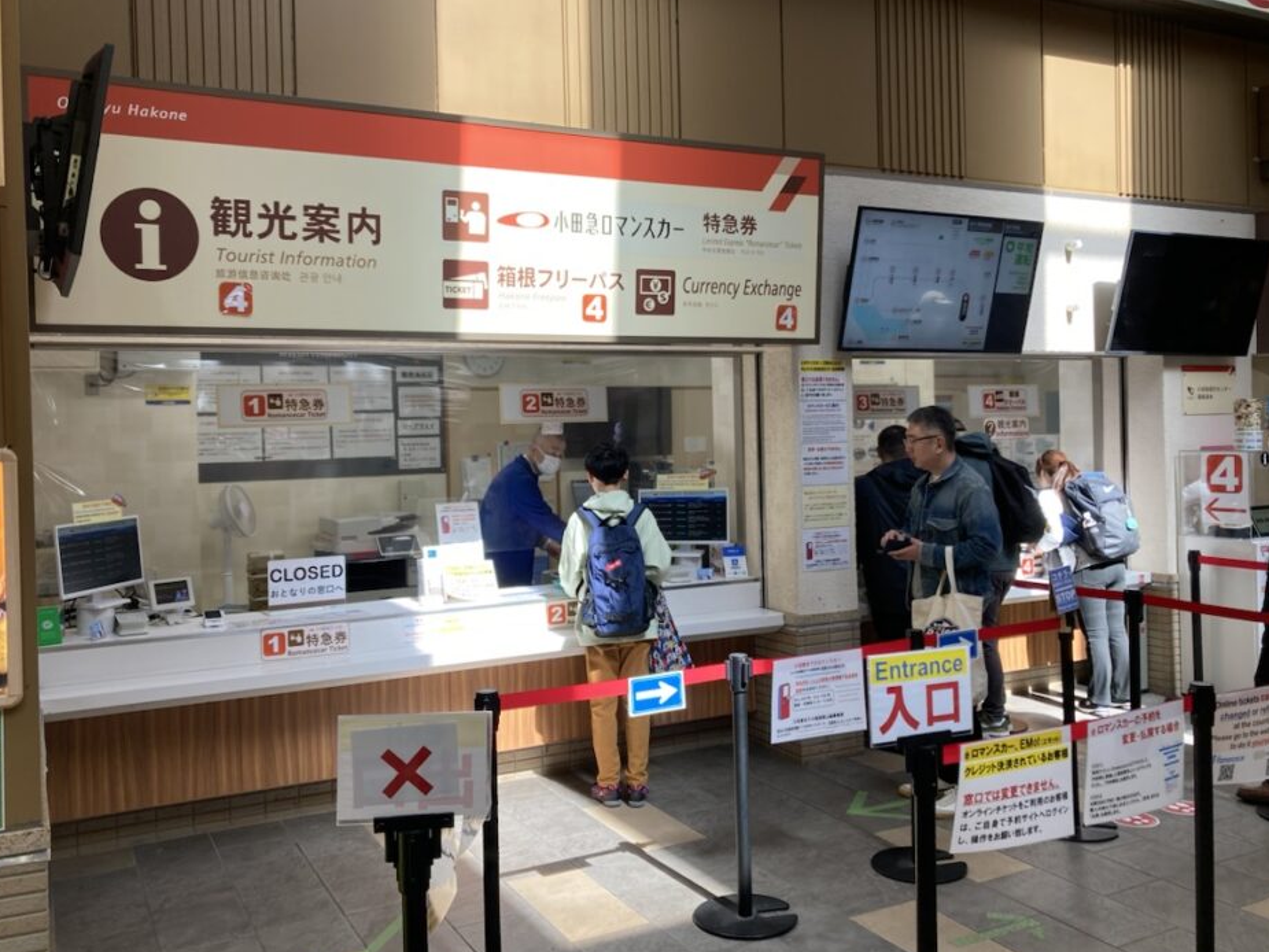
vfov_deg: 45.4
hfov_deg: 58.3
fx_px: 1137
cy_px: 439
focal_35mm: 31
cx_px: 627
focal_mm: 3.99
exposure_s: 1/133
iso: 20
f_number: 1.8
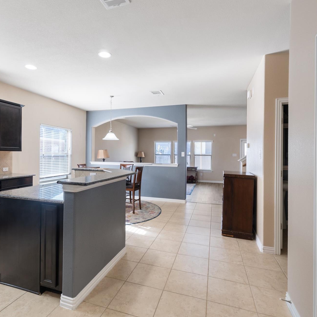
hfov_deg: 74.5
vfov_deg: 74.8
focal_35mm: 20
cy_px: 153
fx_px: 207
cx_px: 137
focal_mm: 10
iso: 320
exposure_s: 1/2
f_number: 8
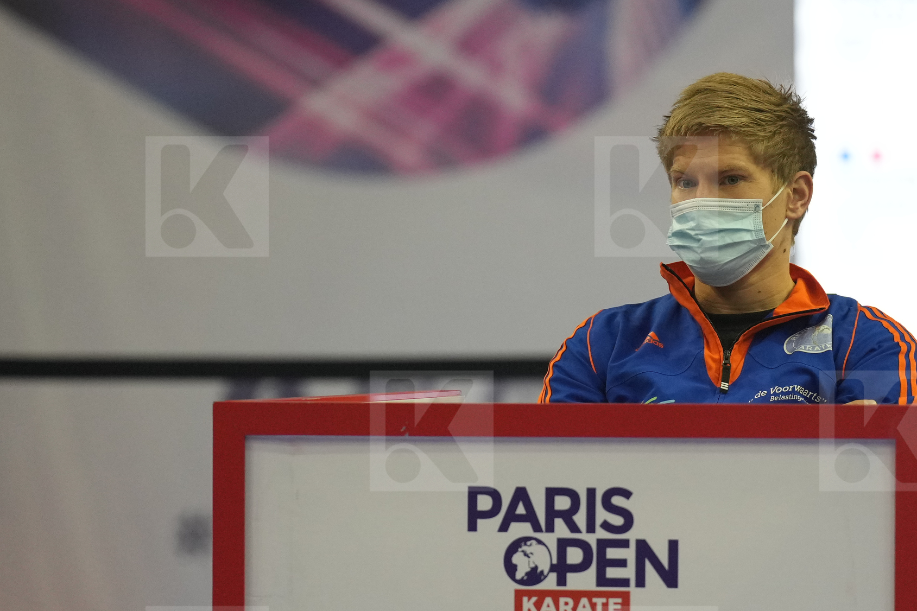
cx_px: 656
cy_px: 431
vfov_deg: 3.1
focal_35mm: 444
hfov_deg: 4.6
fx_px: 11309
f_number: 2.8
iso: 2500
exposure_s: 1/1000
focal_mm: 200
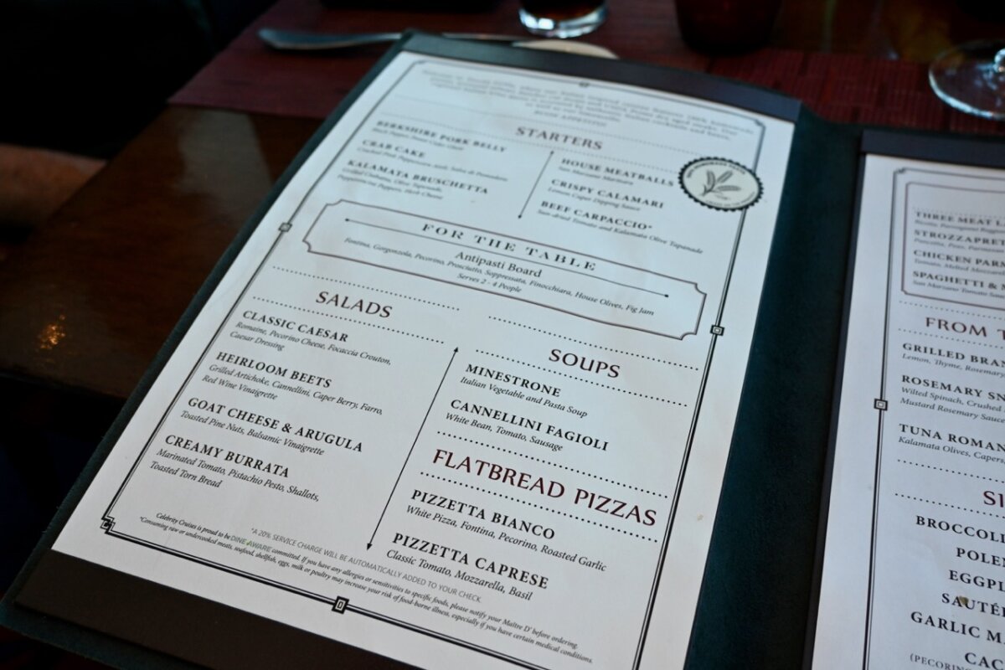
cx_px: 502
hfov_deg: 59.5
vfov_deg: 41.7
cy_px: 335
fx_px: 879
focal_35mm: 32
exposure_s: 1/125
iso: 720
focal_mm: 21
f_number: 4
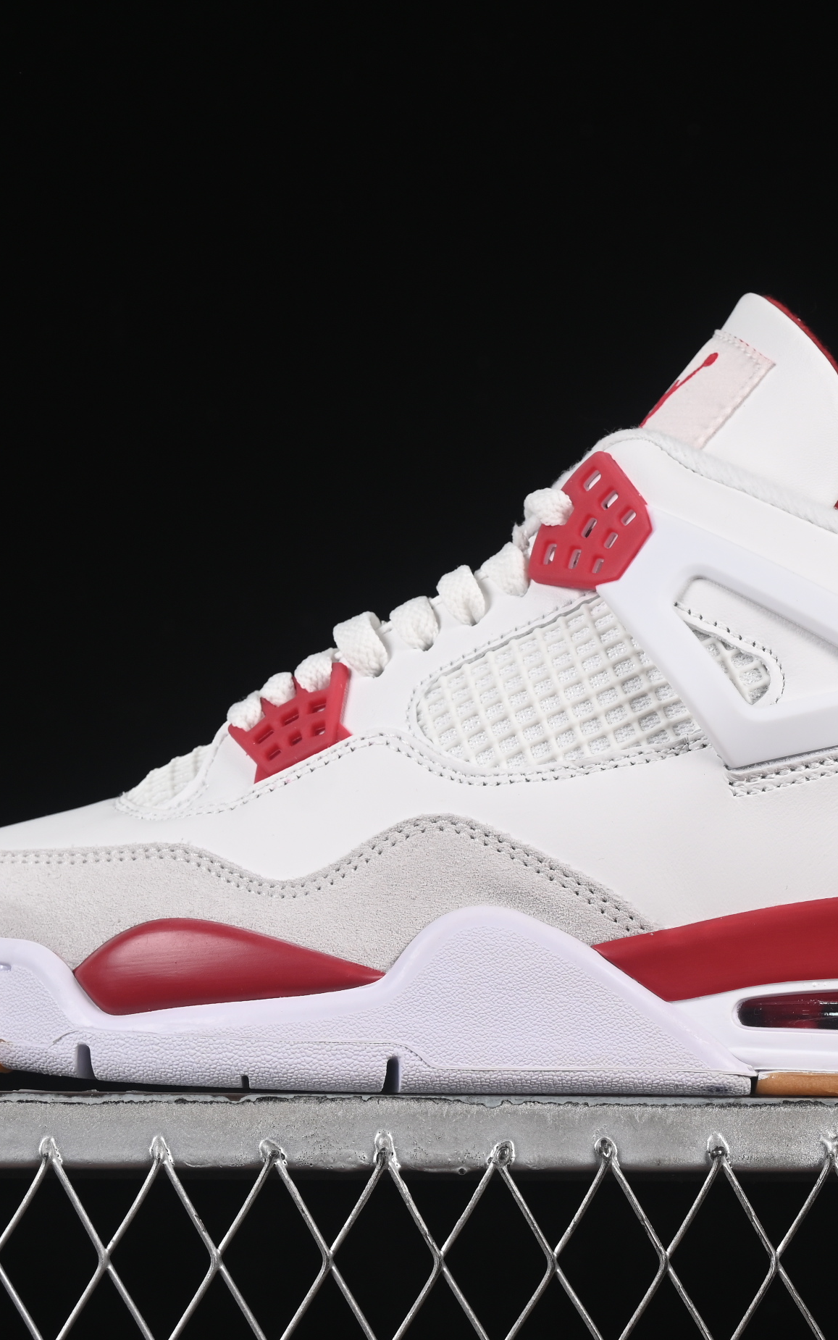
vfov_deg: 18.1
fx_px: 4200
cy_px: 671
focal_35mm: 115
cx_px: 545
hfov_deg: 11.4
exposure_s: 1/80
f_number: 8
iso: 160
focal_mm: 50
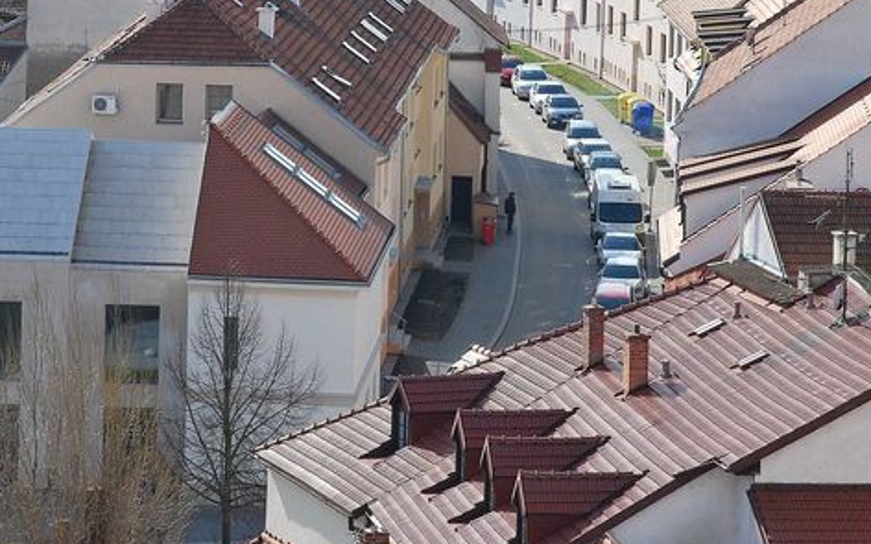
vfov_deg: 6.5
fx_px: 4819
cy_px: 134
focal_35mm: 203
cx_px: 371
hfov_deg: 10.3
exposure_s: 1/250
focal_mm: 92
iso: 200
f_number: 9
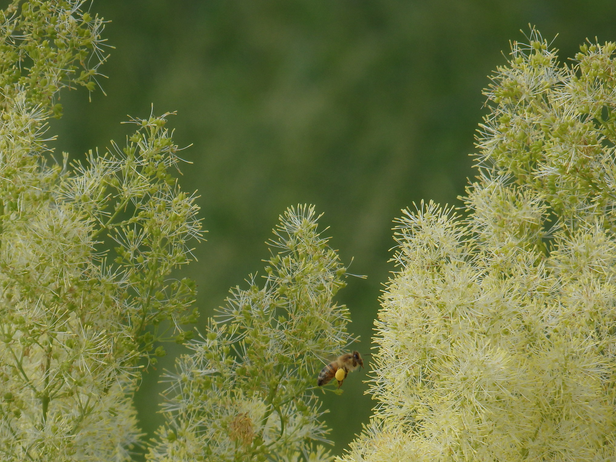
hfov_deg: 2.8
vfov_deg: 2.1
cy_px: 239
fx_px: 12635
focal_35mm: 710
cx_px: 300
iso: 160
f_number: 6.9
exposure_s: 1/500
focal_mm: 108
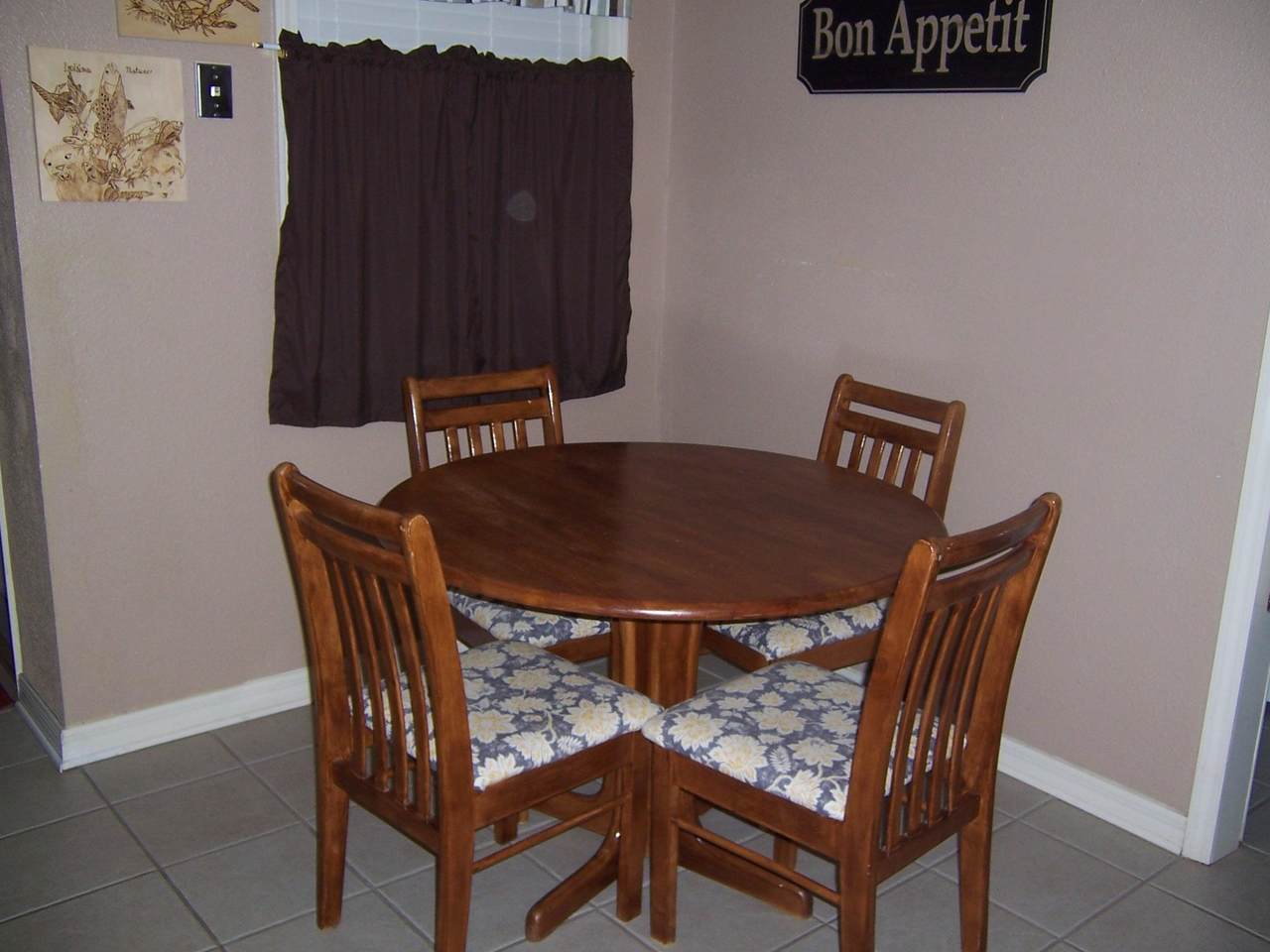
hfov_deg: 55.4
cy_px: 476
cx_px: 635
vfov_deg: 42.9
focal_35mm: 33
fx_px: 1211
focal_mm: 5.5
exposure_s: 1/60
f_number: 2.8
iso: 80
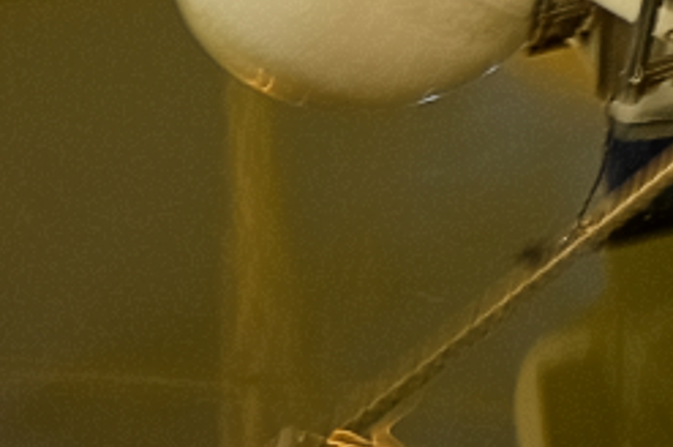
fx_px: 3342
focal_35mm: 179
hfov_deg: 8.4
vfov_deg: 6.5
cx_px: 2360
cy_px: -1186
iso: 200
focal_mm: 15
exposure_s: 1.5
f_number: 5.6
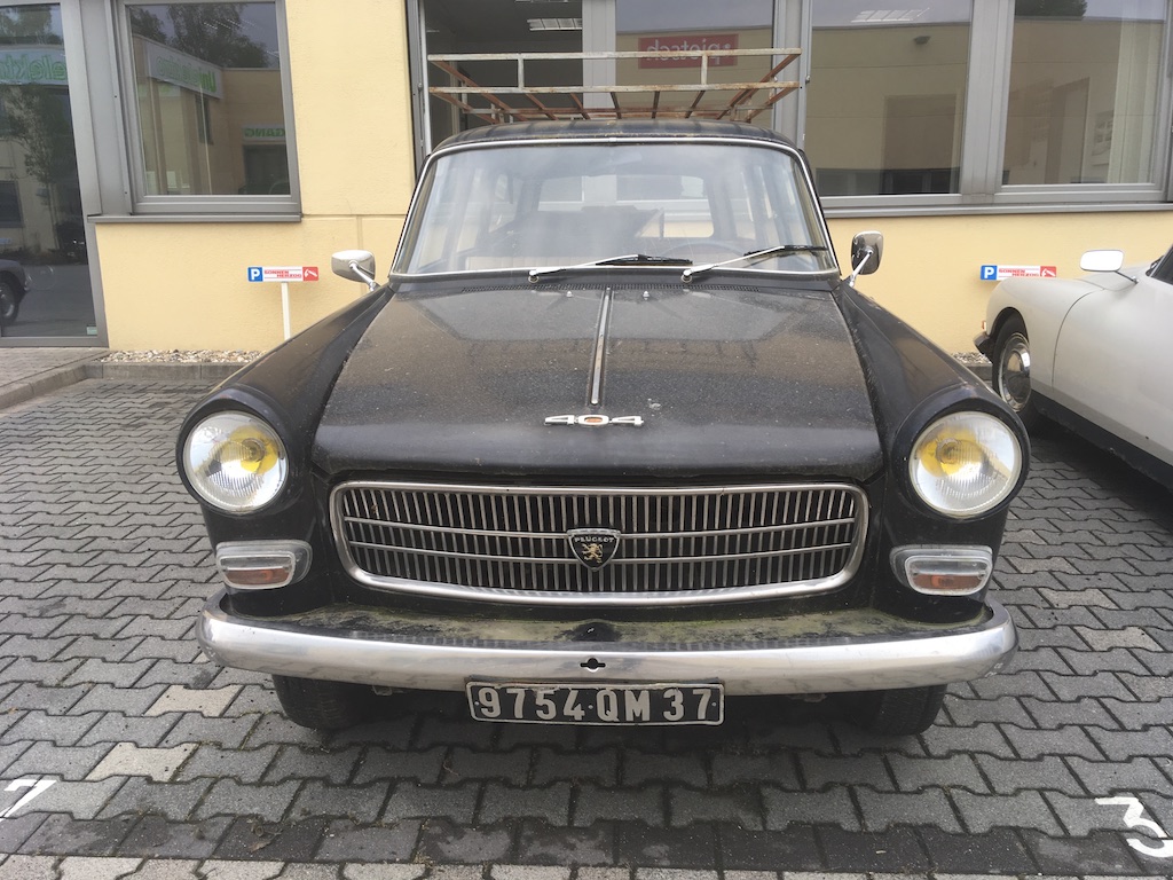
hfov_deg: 61.7
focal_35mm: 29
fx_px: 983
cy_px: 440
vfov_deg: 48.2
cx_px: 586
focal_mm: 4.15
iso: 25
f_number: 2.2
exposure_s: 1/110
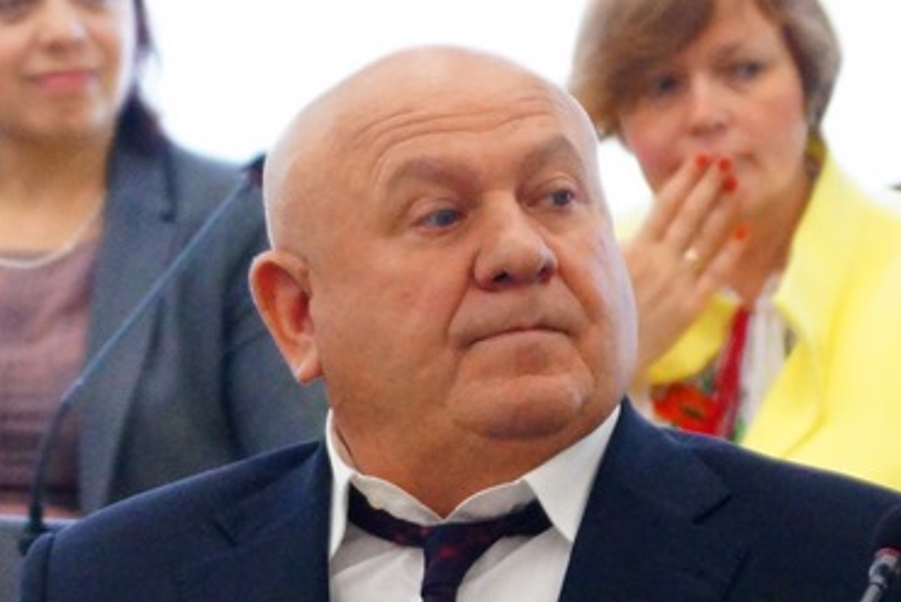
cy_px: 561
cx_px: -54
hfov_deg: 4.9
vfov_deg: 3.3
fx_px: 10540
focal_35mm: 421
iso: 3200
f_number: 5.6
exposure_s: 1/125
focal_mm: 90
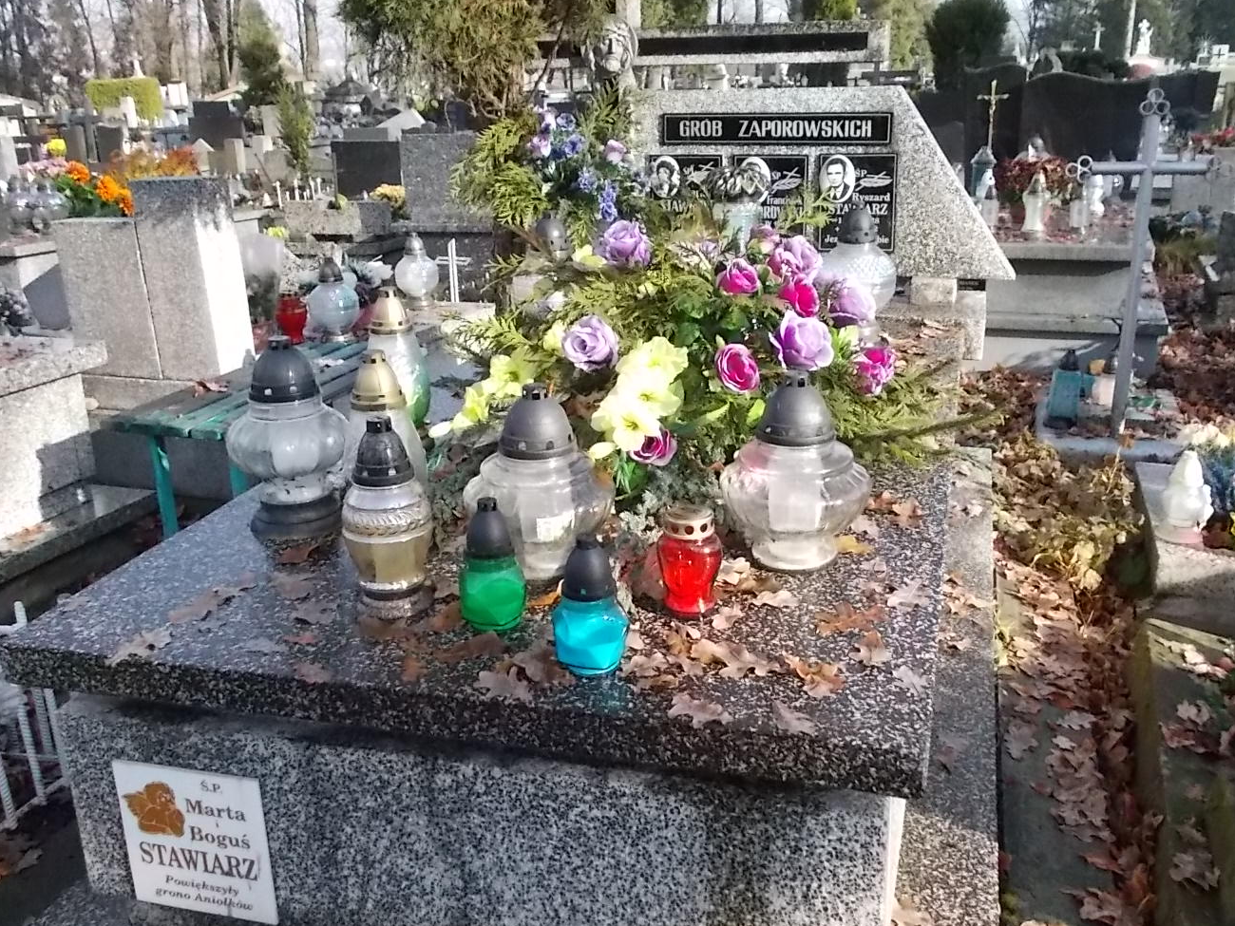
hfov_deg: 56.8
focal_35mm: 32
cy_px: 460
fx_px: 1142
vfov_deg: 44.2
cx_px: 633
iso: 400
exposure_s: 1/200
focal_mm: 4.6
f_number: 8
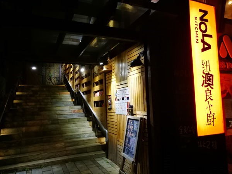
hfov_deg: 65.3
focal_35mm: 27
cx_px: 116
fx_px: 181
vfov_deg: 51.4
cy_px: 87
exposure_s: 1/20
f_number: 2.2
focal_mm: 4.5
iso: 500
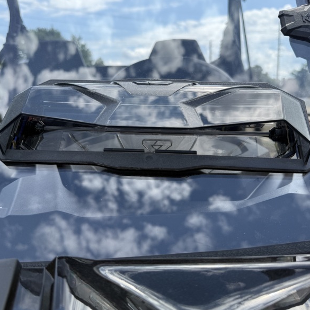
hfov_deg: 55.6
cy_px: 155
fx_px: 294
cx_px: 158
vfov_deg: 55.6
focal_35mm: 29
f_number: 1.78
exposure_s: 1/2232
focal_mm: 6.76
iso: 80
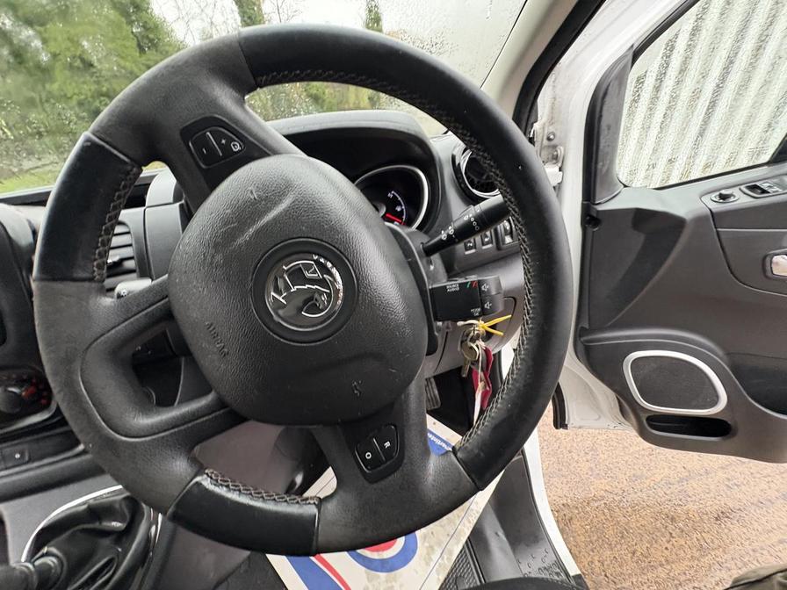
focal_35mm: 14
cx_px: 394
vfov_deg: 85.7
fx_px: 318
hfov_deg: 102.1
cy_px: 295
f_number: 2.2
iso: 500
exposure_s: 1/60
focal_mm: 2.22
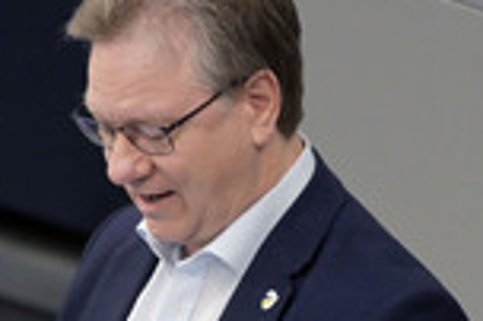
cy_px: 353
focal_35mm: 1008
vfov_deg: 1.4
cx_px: 135
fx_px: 13509
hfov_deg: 2.0
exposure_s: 1/640
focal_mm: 340
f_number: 5.6
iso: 8000
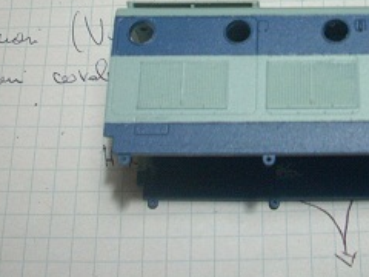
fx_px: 821
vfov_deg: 18.7
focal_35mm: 77
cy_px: 7
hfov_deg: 24.7
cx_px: 324
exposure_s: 1/12.9
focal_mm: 6.2
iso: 200
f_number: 2.8
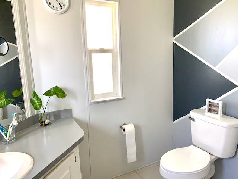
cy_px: 90
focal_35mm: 26
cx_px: 119
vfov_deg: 53.1
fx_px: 179
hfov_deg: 67.3
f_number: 1.8
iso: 125
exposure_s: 1/60
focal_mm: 4.25
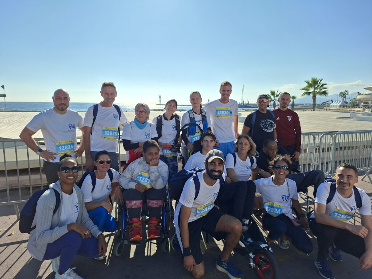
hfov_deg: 73.9
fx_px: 247
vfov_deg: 58.9
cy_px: 140
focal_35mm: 23
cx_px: 186
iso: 50
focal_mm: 5.54
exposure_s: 1/2404
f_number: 1.8
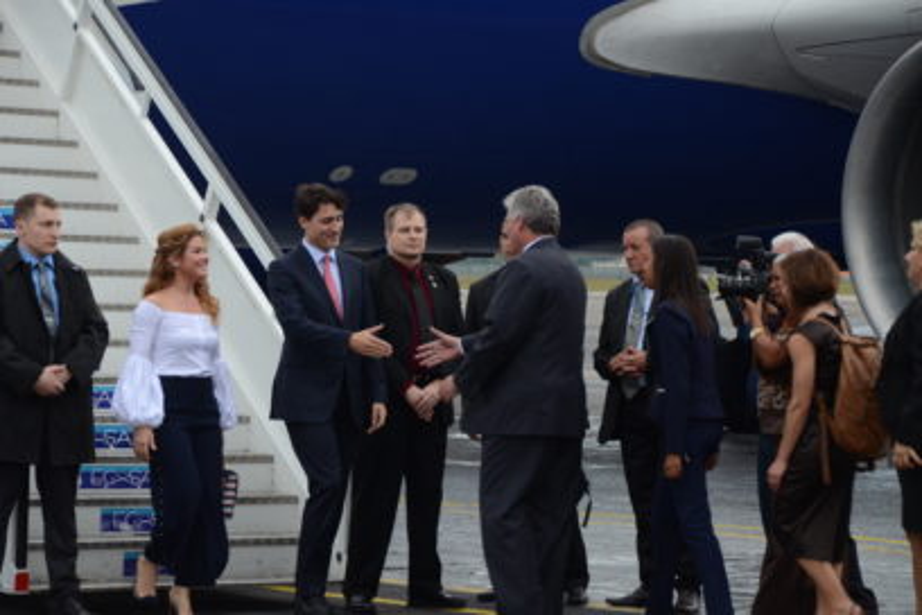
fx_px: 3457
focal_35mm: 135
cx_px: 461
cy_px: 308
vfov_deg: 10.2
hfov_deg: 15.2
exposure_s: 1/100
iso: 640
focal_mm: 90
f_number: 6.3
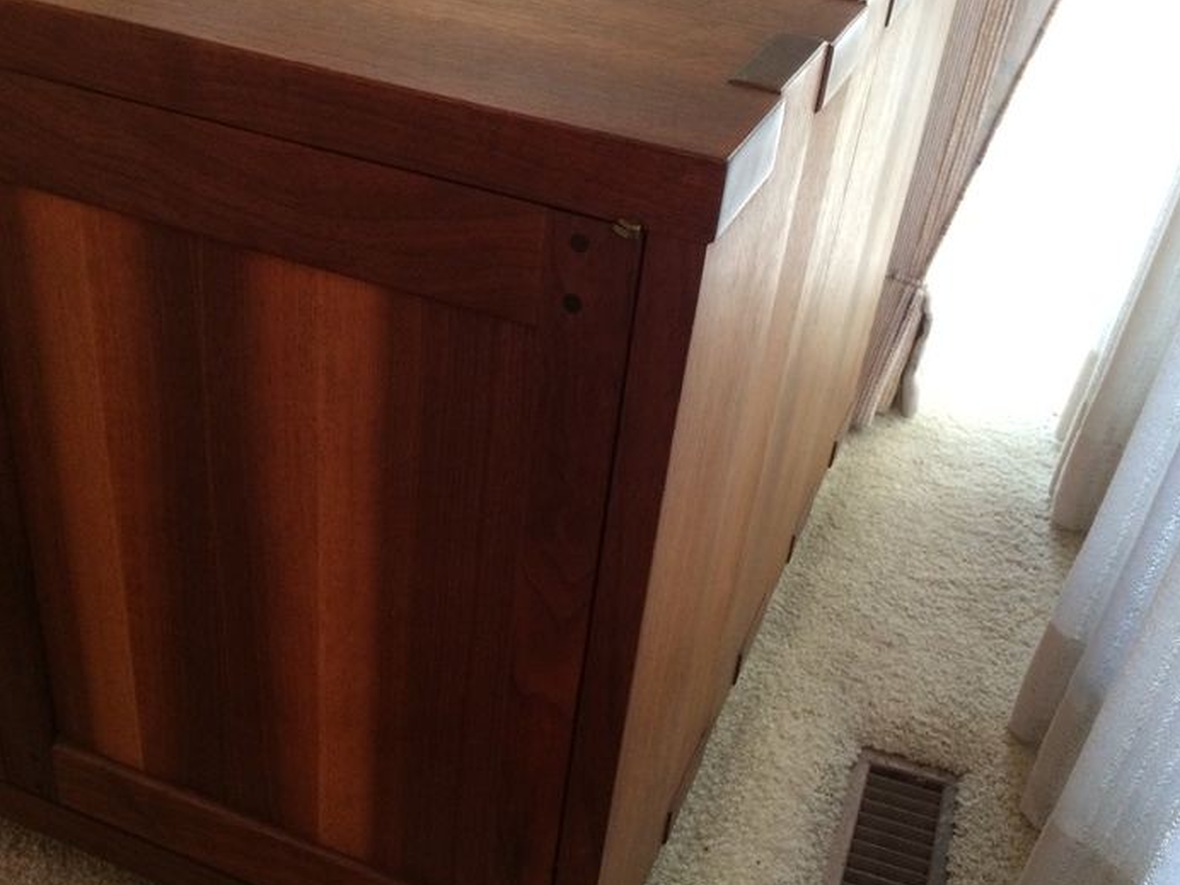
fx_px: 1329
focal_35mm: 39
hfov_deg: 47.8
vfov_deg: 36.8
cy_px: 460
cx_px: 547
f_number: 2.2
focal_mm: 4.12
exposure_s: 1/30
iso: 200
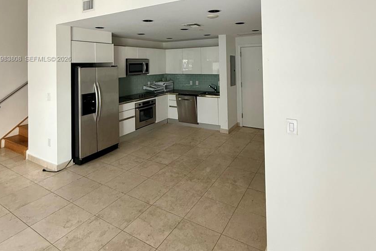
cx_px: 191
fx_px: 219
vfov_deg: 56.2
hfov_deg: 81.2
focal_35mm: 21
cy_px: 59
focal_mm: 2.22
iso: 320
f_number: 2.2
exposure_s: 1/77
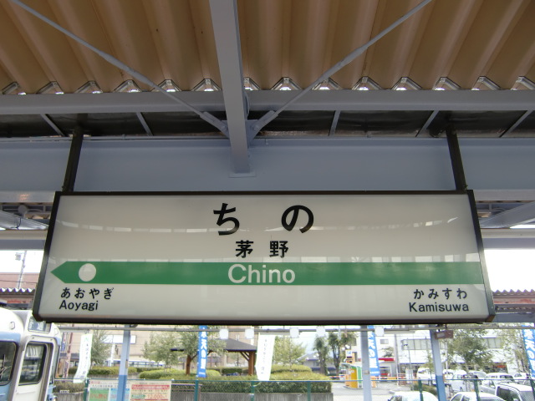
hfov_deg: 63.4
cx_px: 268
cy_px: 200
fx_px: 433
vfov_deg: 49.7
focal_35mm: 28
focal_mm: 4.9
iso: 64
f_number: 2.6
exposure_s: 1/125
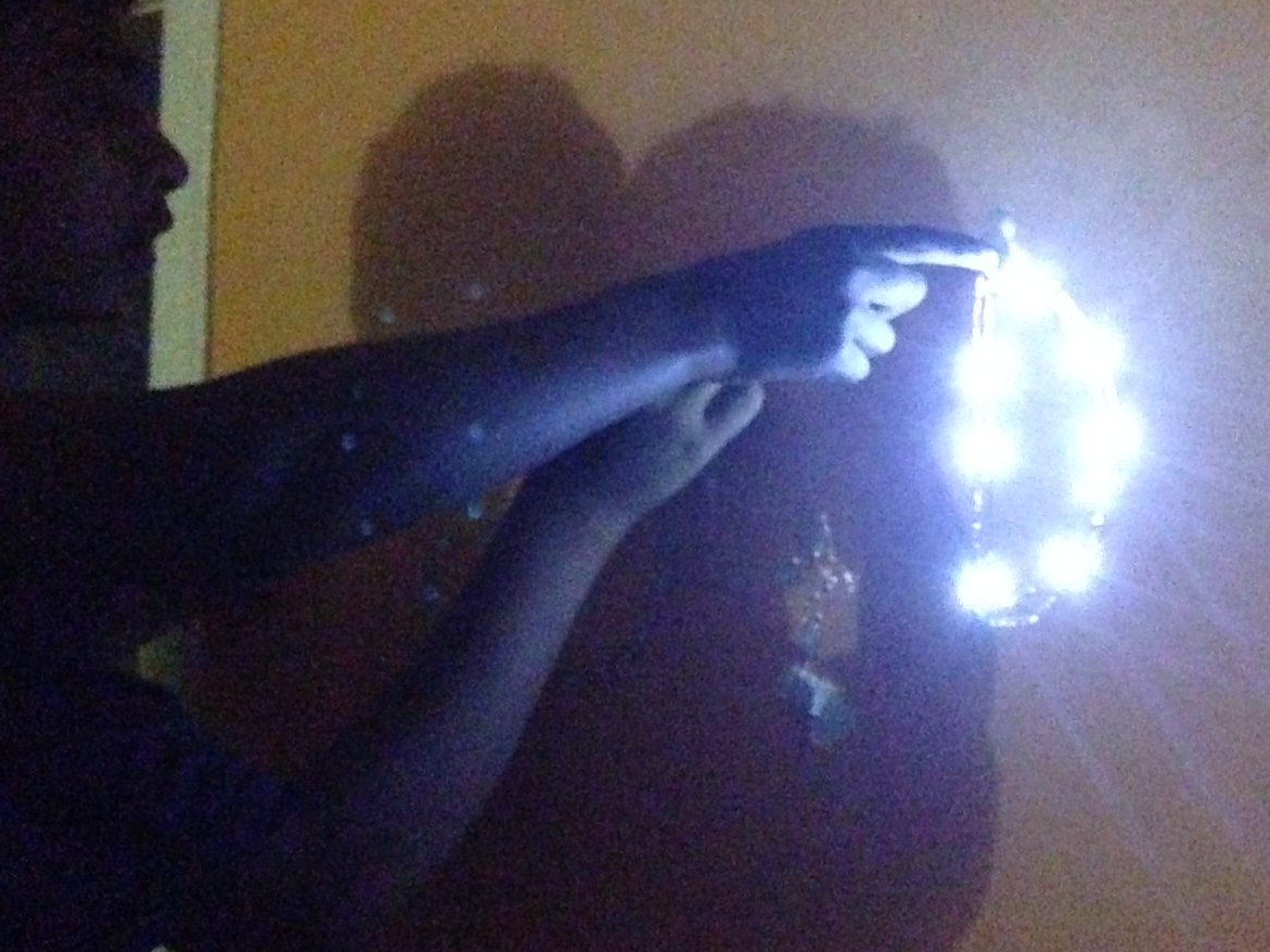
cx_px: 817
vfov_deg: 31.5
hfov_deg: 40.9
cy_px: 451
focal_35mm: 46
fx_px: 1687
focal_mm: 4.12
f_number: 2.4
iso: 2500
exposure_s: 1/15
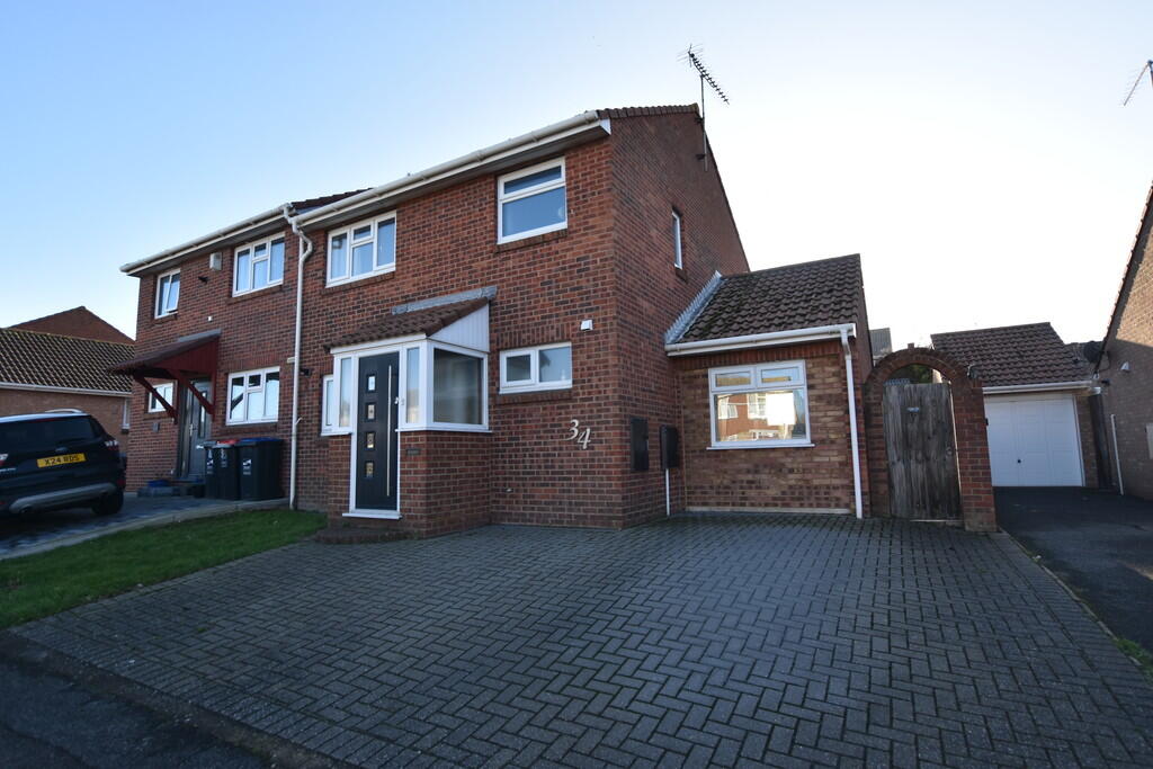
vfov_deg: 69.7
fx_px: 553
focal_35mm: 17
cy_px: 384
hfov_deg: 92.4
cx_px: 576
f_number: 5.6
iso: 200
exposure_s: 1/250
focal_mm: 11.5
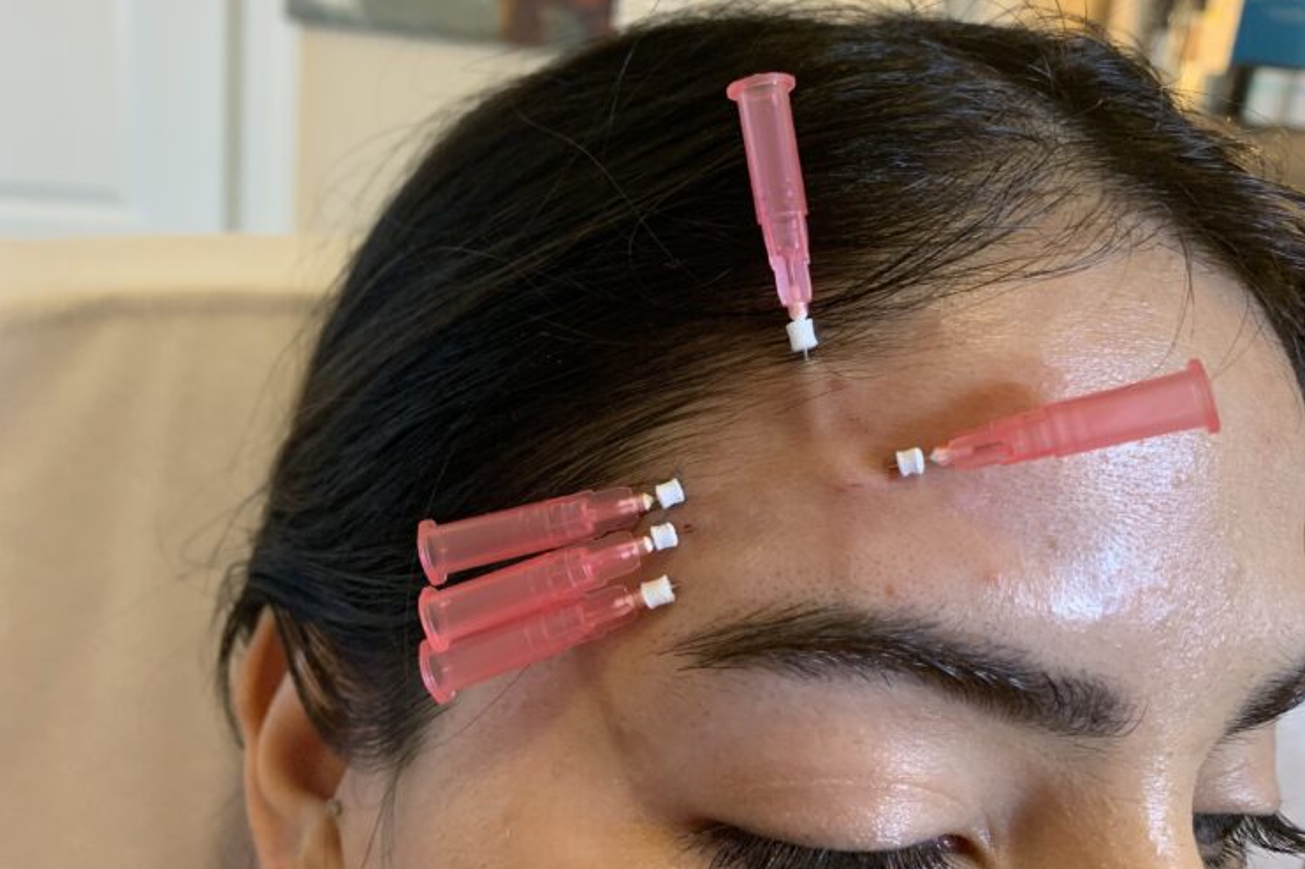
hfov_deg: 65.5
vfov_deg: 46.3
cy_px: 408
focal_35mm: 28
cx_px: 631
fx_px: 1014
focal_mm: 4.25
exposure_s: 1/59
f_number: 1.8
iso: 320
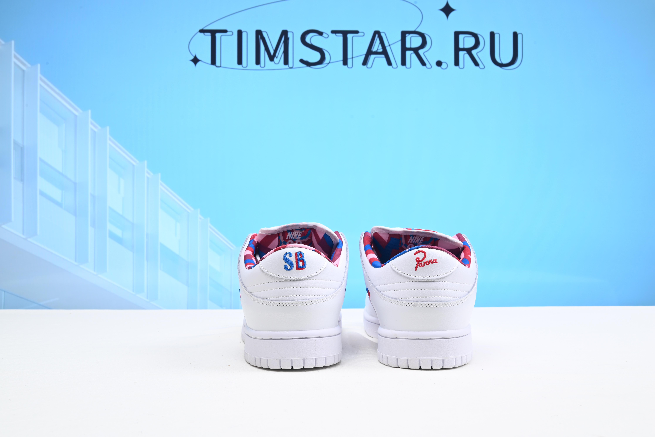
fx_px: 710
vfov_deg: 34.2
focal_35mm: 39
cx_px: 328
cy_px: 218
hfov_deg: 49.5
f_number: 16
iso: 100
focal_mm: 39
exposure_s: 1/2
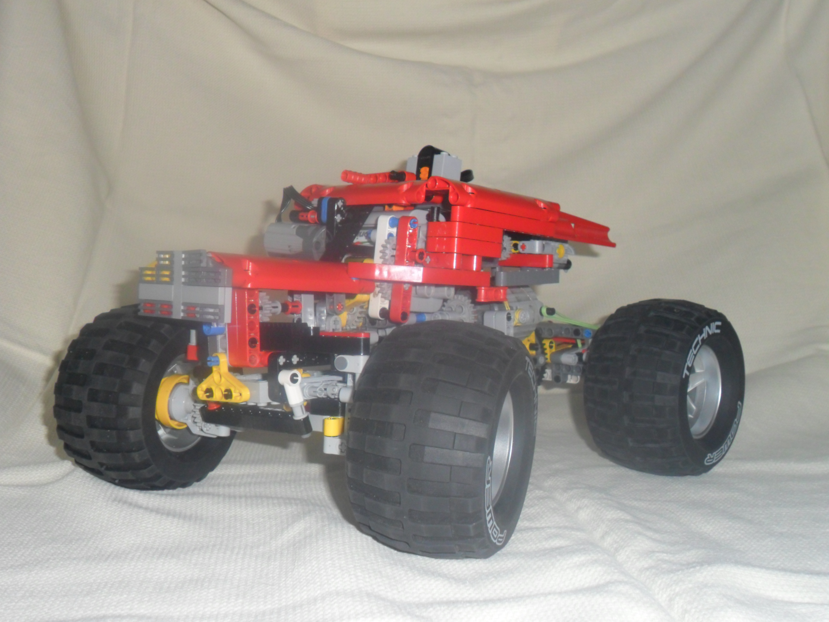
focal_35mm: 37
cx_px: 414
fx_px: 886
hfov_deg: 50.1
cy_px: 311
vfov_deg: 38.7
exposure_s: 1/45
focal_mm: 6.6
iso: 200
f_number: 10.1
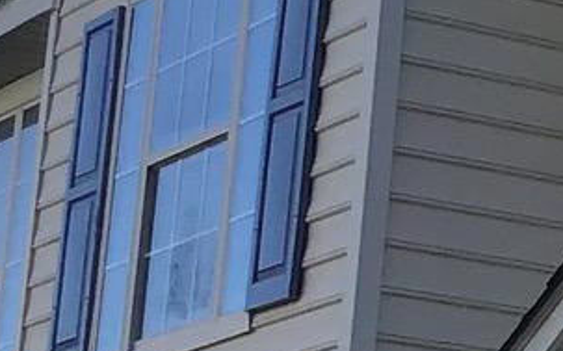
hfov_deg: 8.5
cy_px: 290
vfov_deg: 5.9
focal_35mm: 222
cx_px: 1403
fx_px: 3404
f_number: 2.4
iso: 25
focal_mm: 3.3
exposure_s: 1/783
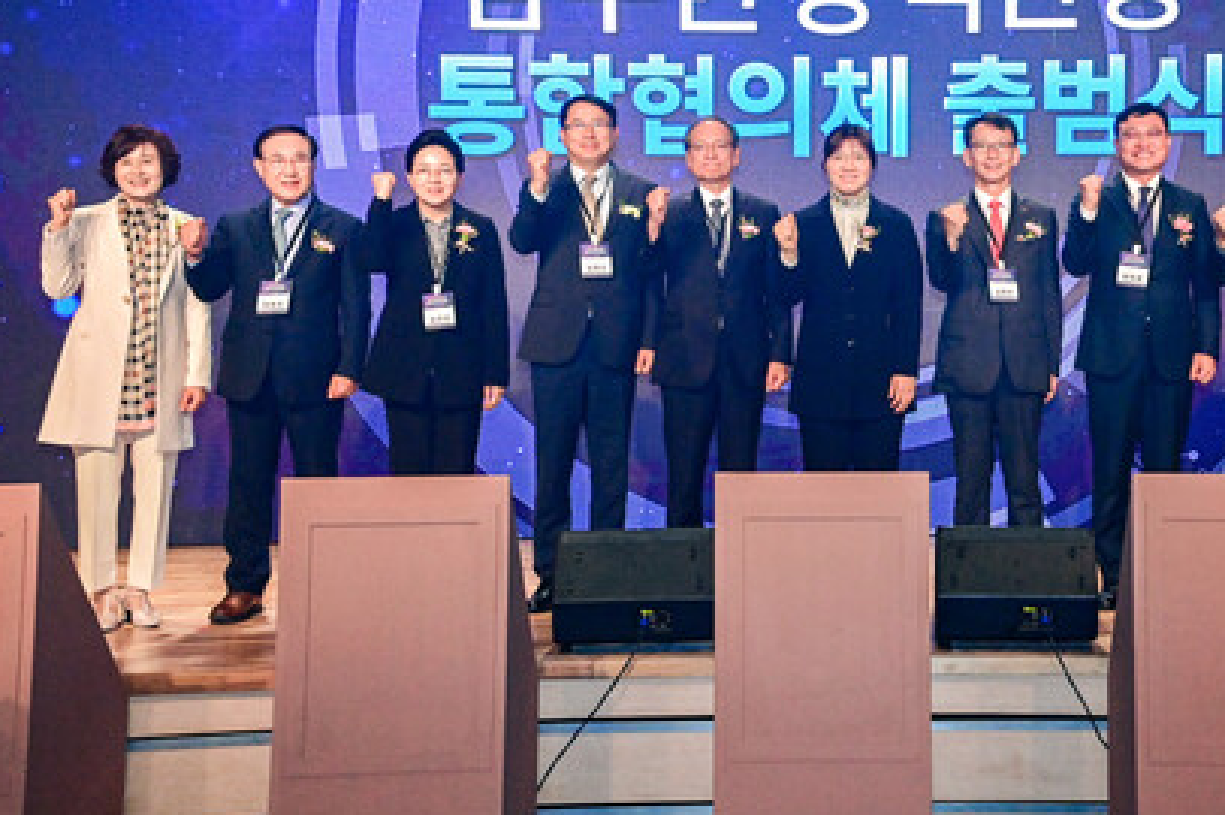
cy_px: 266
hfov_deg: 28.2
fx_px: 2414
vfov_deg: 19.1
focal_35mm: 71
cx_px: 866
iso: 6400
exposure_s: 1/250
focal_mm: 48
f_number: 11
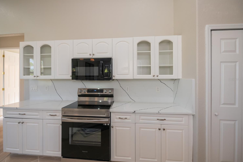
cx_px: 113
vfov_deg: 77.3
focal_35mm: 15
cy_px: 79
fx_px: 101
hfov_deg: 100.2
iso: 1250
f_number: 3.5
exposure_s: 1/500
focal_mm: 14
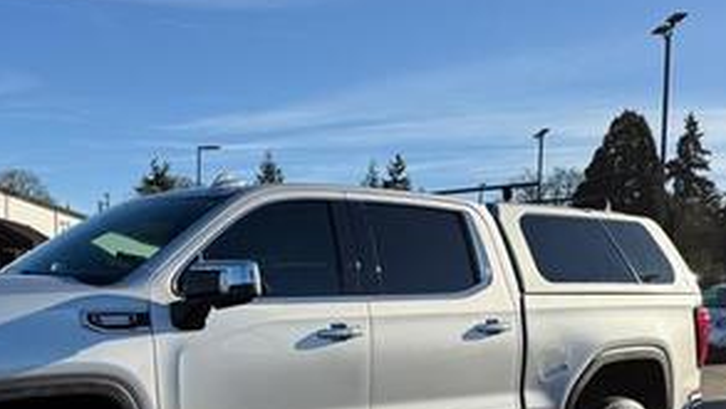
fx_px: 867
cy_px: 357
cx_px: 198
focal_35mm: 45
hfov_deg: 44.2
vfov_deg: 25.8
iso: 80
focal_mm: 6.76
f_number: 1.78
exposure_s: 1/4167
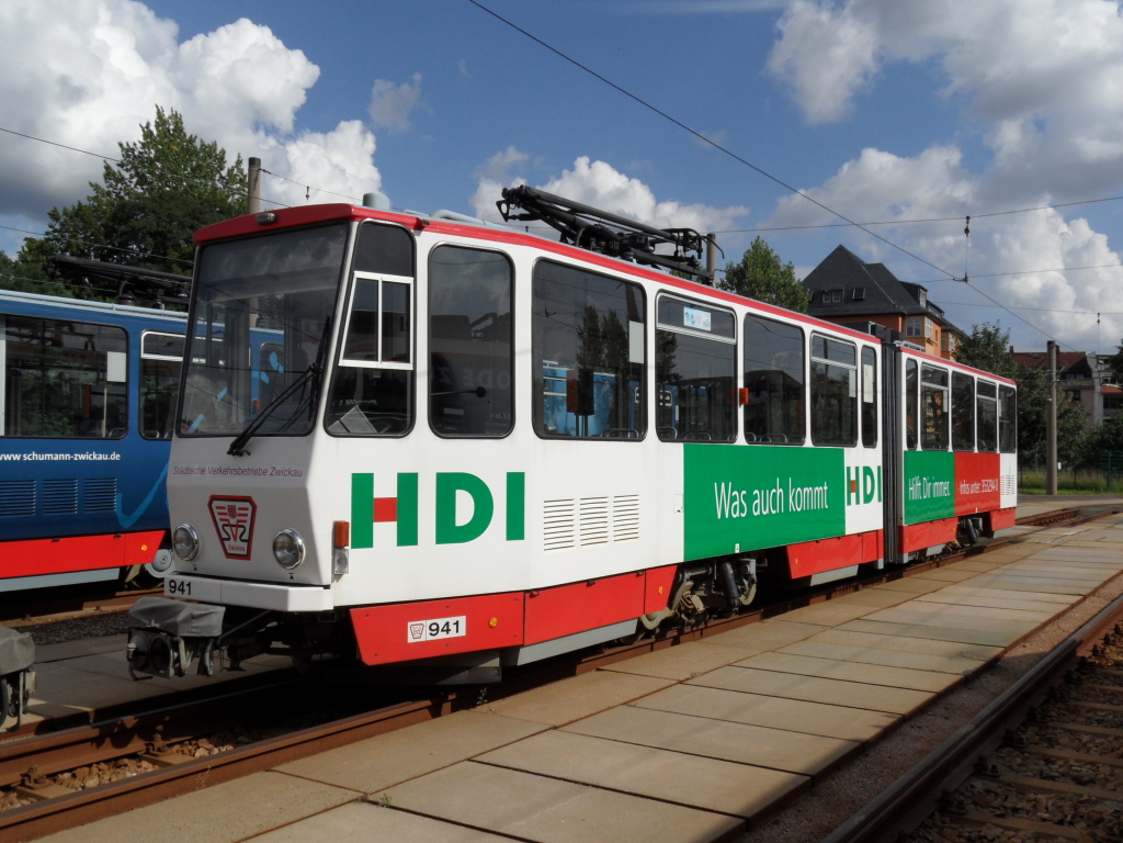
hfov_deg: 56.8
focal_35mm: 32
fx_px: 1038
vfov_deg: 44.2
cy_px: 422
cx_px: 562
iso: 80
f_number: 5
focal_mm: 5.3
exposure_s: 1/750
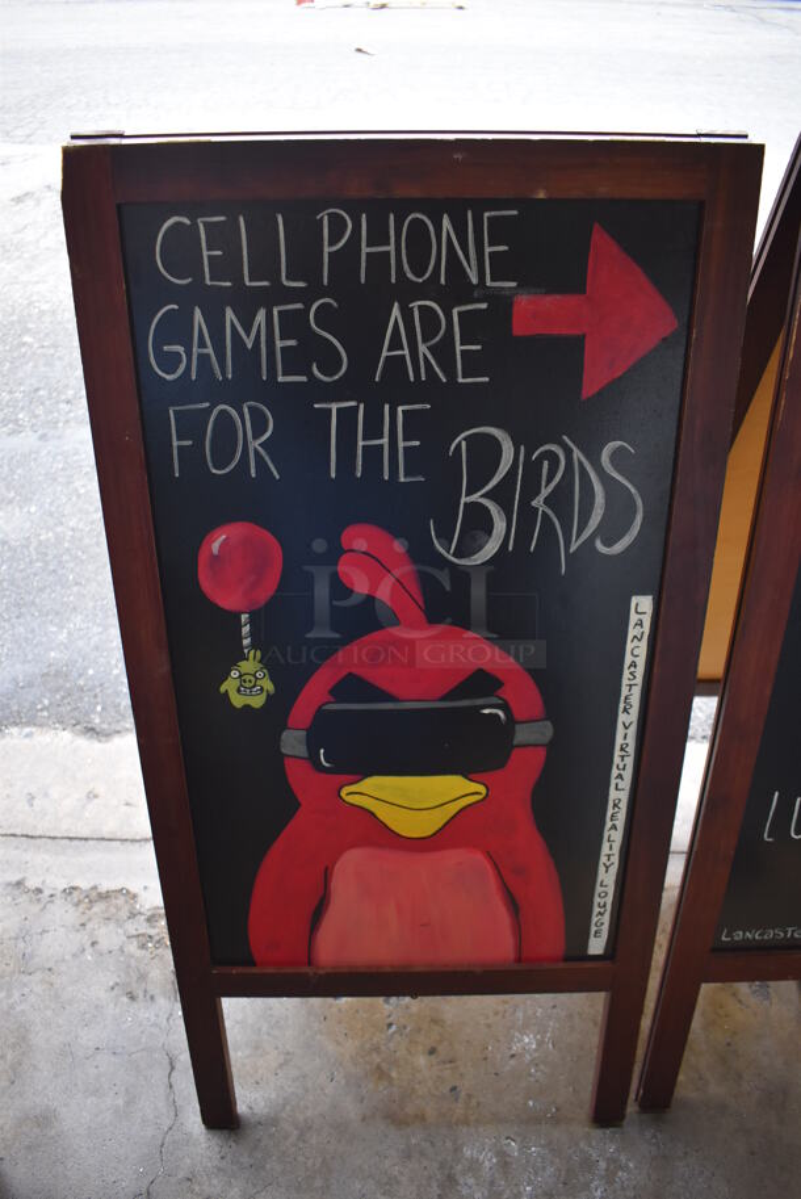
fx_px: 900
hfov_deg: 48.0
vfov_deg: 67.3
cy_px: 600
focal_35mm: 27
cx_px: 400
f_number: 3.5
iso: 800
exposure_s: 1/200
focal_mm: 18
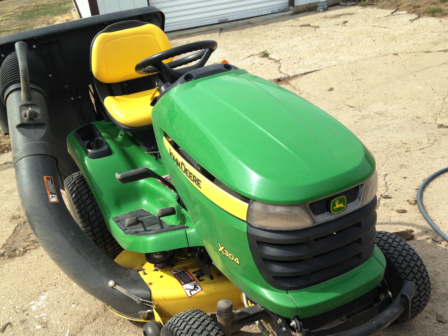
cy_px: 209
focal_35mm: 42
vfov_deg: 34.2
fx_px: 544
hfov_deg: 44.8
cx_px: 217
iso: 50
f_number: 2.4
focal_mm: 4.12
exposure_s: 1/1085
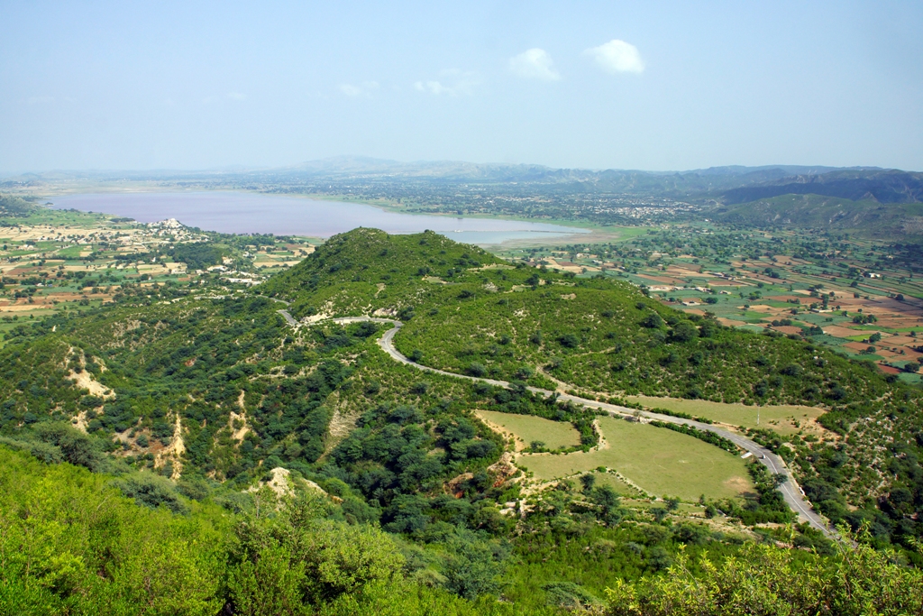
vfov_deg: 20.2
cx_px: 462
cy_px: 308
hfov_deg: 29.9
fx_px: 1731
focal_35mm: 68
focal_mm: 45
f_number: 13
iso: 100
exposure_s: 1/200
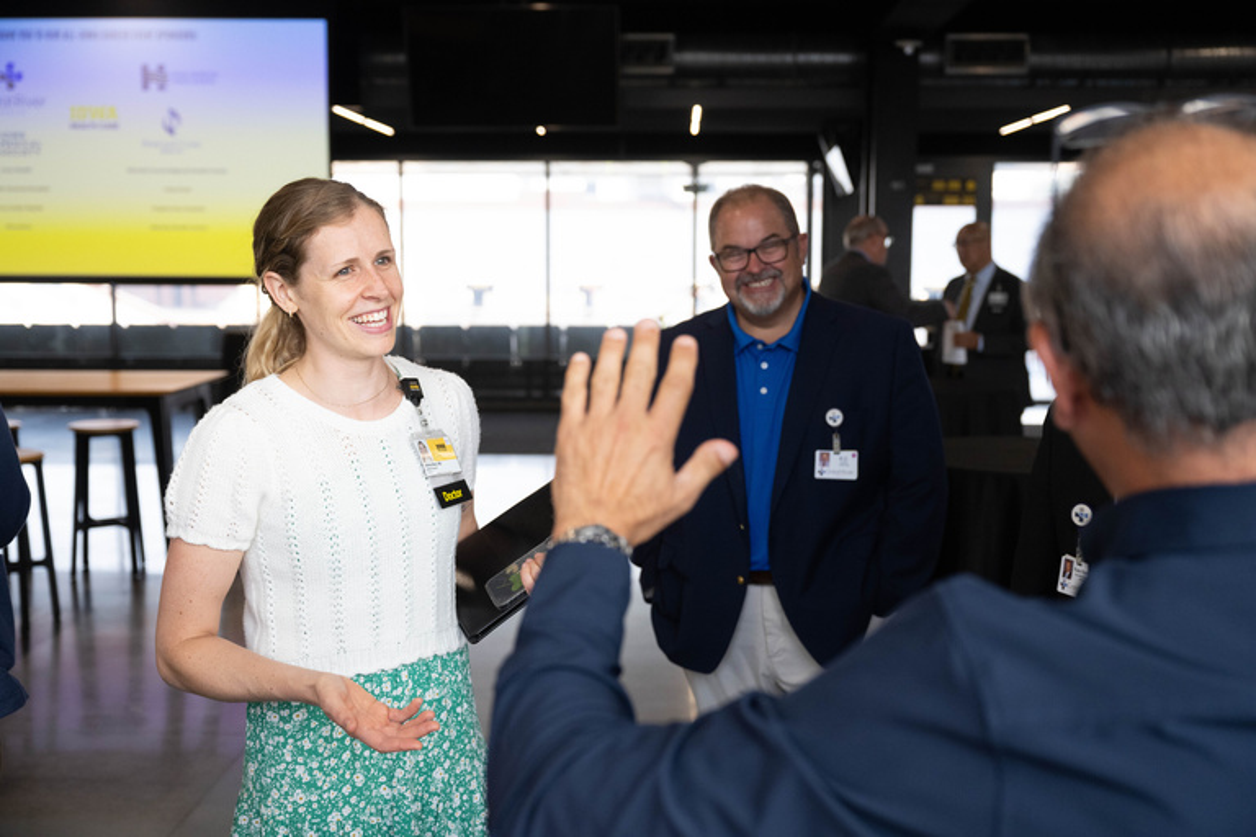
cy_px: 418
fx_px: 1535
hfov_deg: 44.5
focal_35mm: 44
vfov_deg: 30.5
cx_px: 628
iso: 1600
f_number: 3.5
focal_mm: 44
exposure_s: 1/800
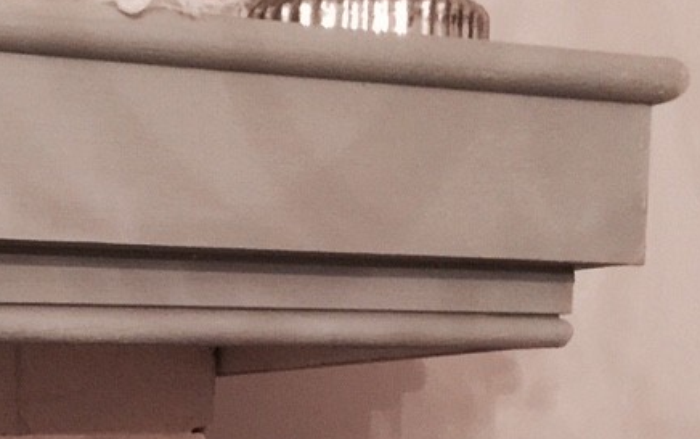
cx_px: -132
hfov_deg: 17.3
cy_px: 891
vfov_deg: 10.4
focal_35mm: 115
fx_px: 2195
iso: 80
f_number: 2.2
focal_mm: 4.15
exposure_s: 1/4
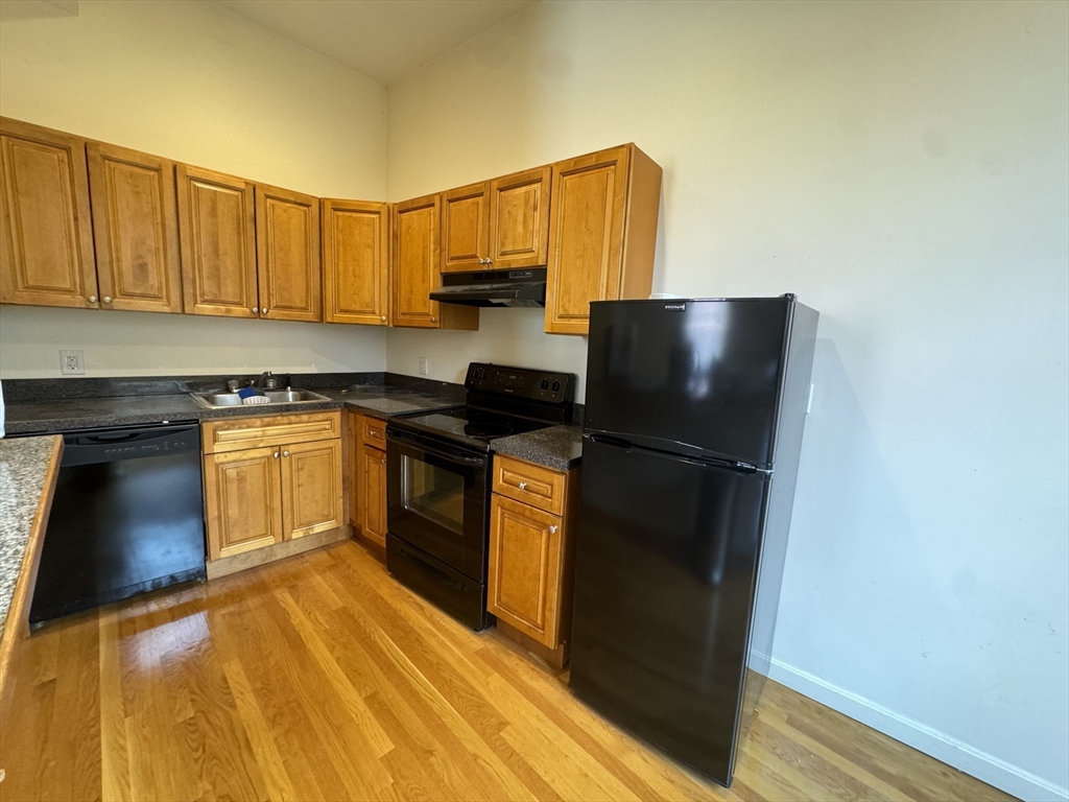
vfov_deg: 85.7
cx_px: 534
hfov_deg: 102.1
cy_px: 401
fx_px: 432
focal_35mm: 14
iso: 640
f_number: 2.2
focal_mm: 2.22
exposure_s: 1/60
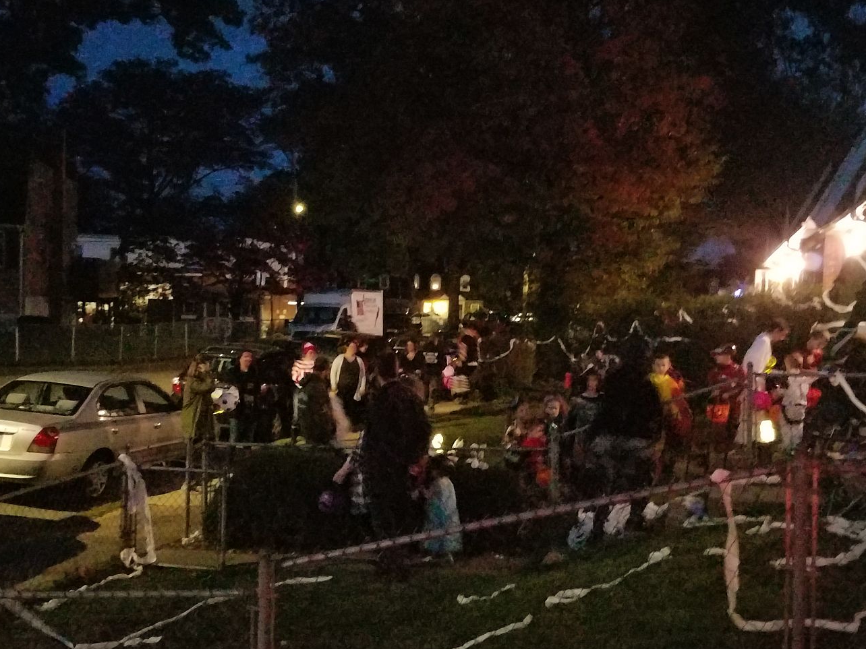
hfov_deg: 65.3
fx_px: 675
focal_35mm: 27
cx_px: 441
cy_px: 324
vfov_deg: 51.4
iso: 2500
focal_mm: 4.2
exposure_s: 1/7
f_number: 1.7
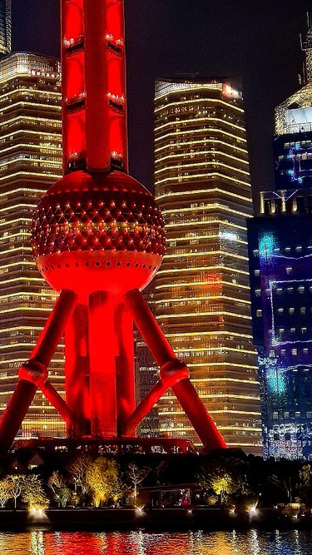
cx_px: 32
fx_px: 1574
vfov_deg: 19.4
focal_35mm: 107
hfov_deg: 11.2
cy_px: -16
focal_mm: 6.98
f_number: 1.4
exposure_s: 1/50
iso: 320
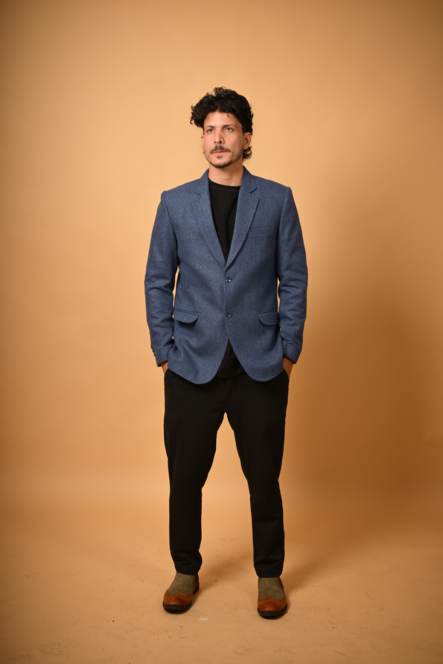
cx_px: 222
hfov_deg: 27.0
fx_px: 923
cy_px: 332
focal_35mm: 50
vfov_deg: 39.6
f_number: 2.2
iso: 160
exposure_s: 1/1000
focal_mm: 50
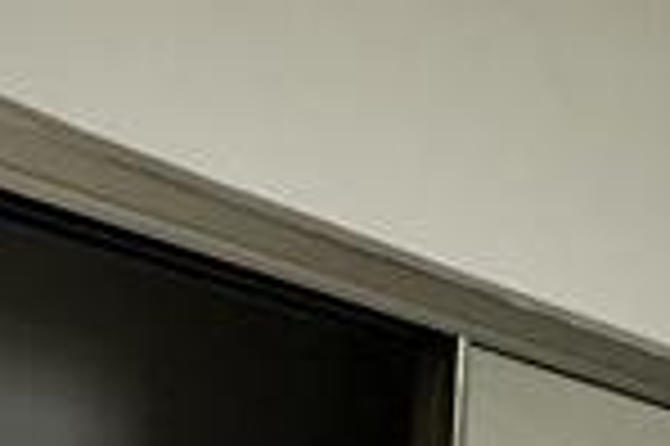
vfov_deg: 10.8
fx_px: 1859
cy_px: 1189
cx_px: -76
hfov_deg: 19.5
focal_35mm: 100
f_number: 2.2
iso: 400
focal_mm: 2.22
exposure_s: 1/60
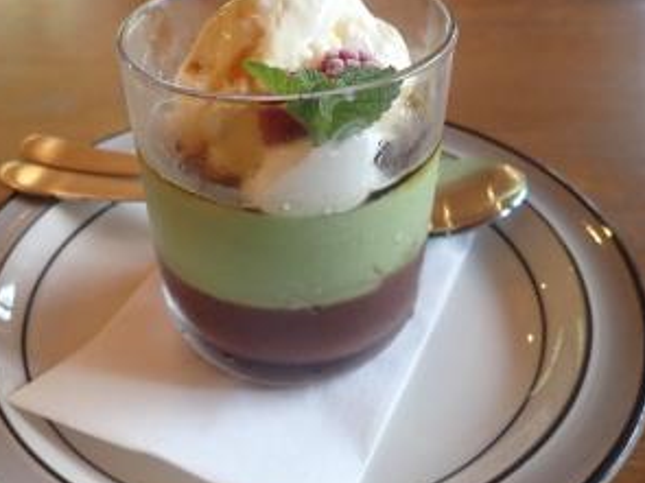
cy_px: 280
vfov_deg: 37.6
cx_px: 251
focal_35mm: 38
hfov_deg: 48.6
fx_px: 708
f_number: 2
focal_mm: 4.5
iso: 200
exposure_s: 1/100
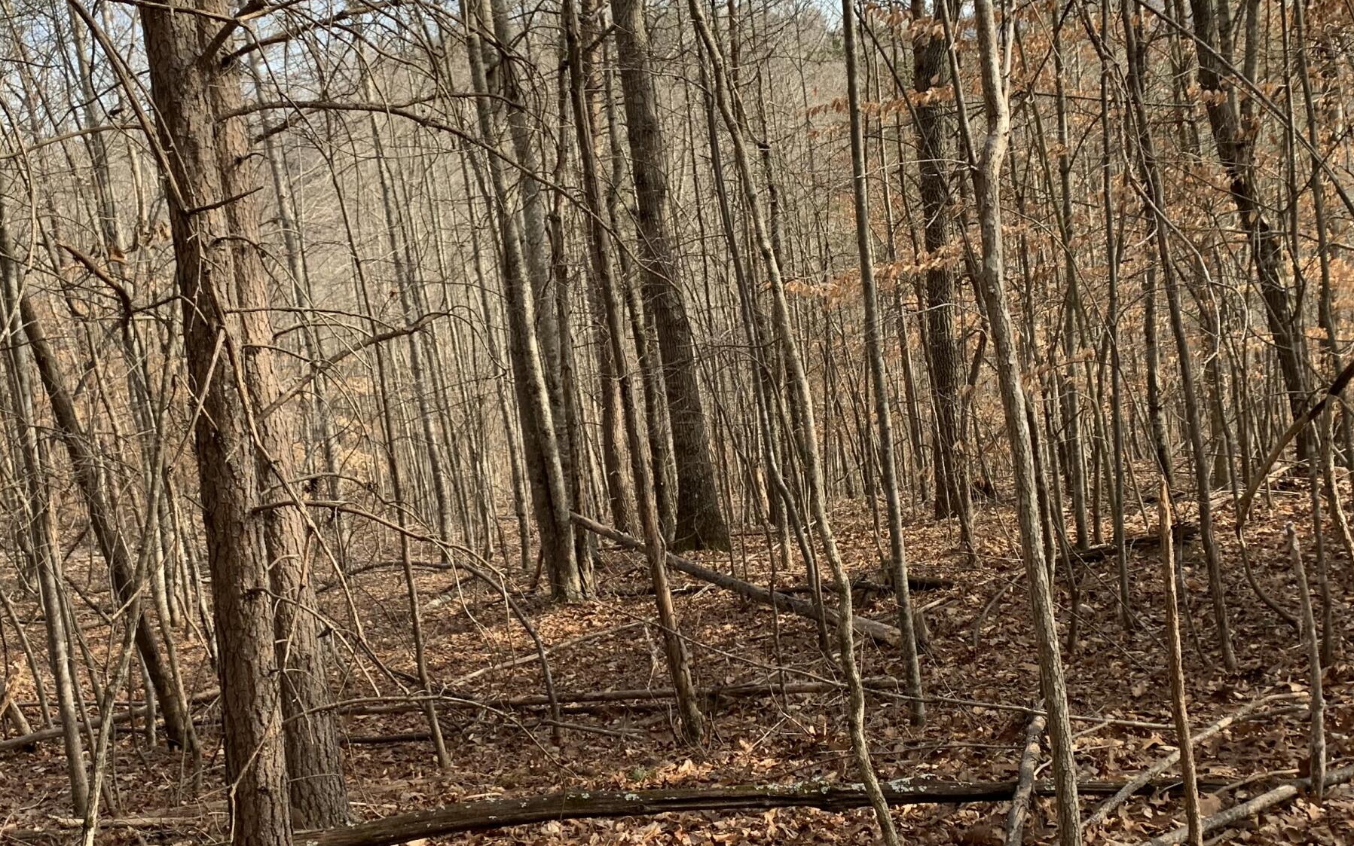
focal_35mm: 46
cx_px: 587
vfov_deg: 28.0
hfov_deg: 43.4
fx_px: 1697
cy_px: 430
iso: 25
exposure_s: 1/297
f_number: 1.8
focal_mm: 4.25
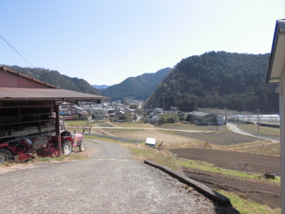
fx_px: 214
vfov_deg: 53.1
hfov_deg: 67.3
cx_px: 142
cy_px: 107
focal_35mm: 26
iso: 100
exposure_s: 1/400
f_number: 3.5
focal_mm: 4.6
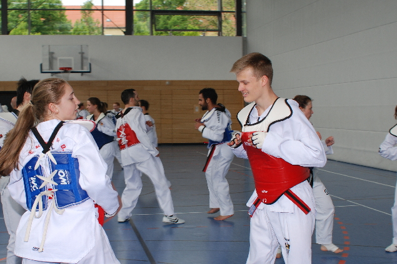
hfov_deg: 37.4
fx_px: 584
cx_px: 168
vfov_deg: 25.5
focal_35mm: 53
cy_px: 143
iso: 200
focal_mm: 28
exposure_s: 1/100
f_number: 5
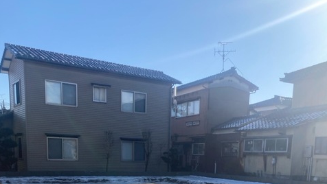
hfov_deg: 49.4
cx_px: 163
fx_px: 356
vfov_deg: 26.2
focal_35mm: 41
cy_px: 216
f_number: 1.8
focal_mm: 3.99
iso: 20
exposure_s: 1/1567
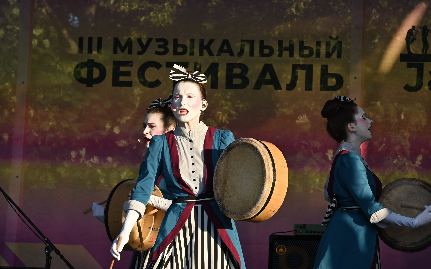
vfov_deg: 6.3
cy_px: 144
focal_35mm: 208
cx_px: 216
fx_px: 2437
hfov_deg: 10.1
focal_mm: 135
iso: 250
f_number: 8
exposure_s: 1/400
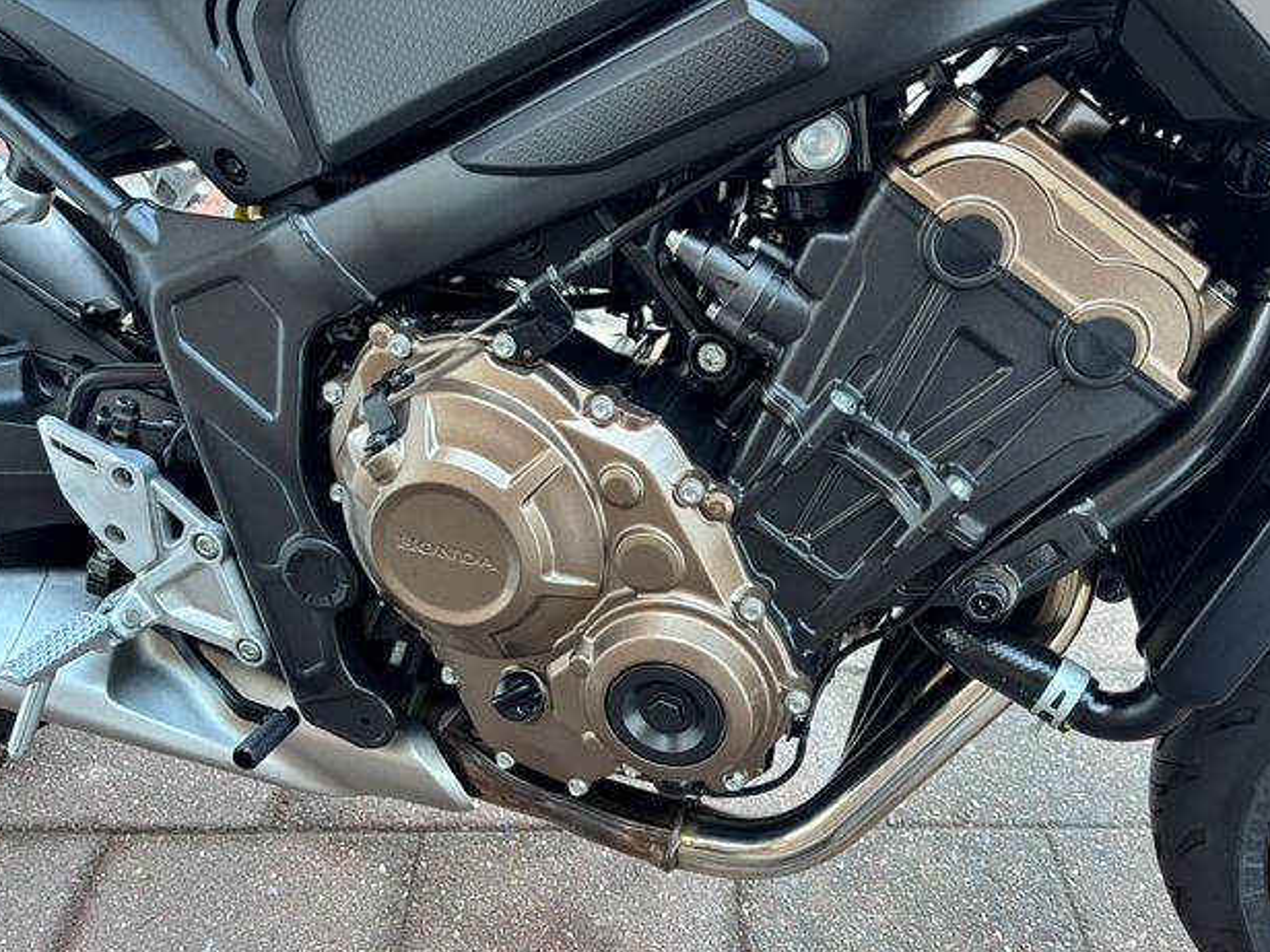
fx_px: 991
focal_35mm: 27
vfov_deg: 51.3
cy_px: 492
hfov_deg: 65.3
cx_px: 631
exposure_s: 1/60
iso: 200
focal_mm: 5.96
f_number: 1.6
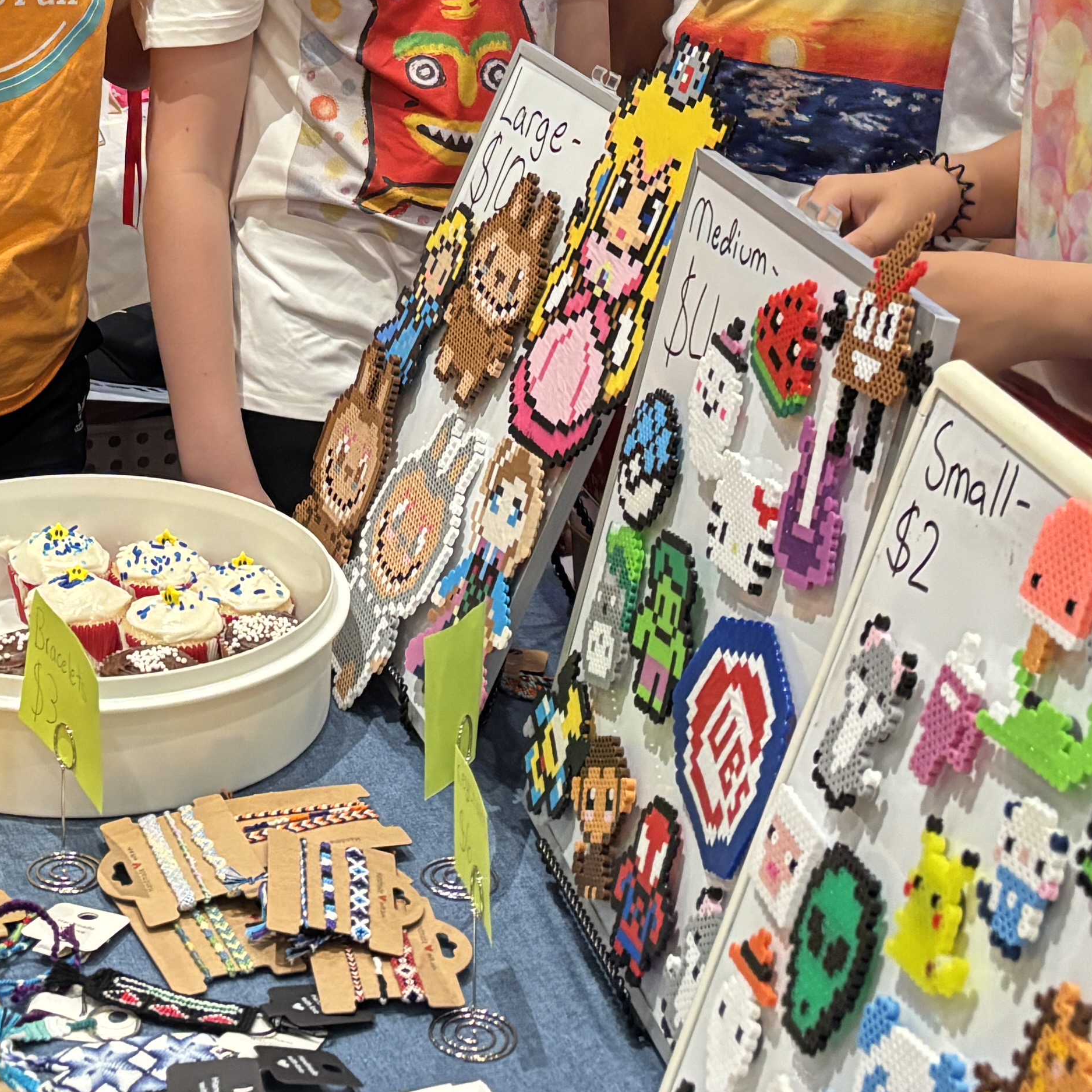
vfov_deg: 23.0
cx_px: 245
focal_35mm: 70
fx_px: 2498
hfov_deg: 24.3
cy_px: -147
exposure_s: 1/60
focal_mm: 5.96
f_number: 1.6
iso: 400
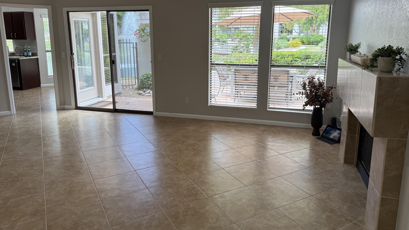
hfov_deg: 69.9
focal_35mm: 27
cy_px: 91
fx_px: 293
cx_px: 209
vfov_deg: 42.7
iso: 80
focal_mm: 6.76
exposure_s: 1/182
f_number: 1.78
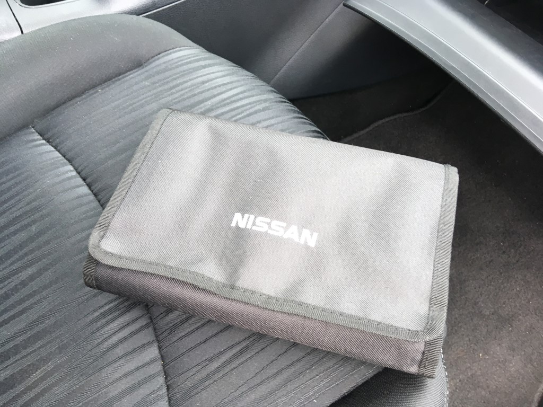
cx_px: 272
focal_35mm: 29
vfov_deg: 48.2
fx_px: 455
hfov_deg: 61.7
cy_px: 204
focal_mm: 4.15
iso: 50
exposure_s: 1/30
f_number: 2.2
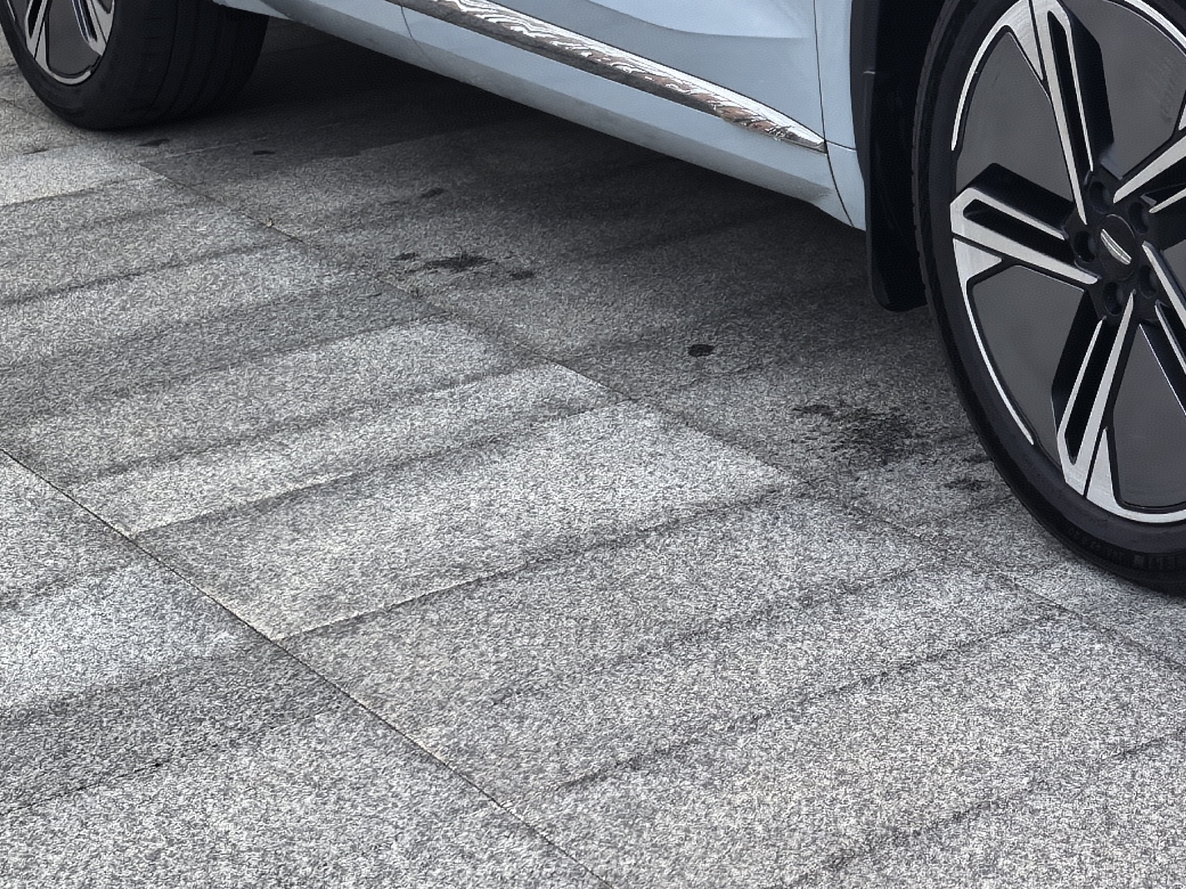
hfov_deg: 19.6
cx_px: 1356
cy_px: -220
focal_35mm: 95
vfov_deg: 15.0
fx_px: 3255
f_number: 2
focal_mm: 5.75
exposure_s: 1/390
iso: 50
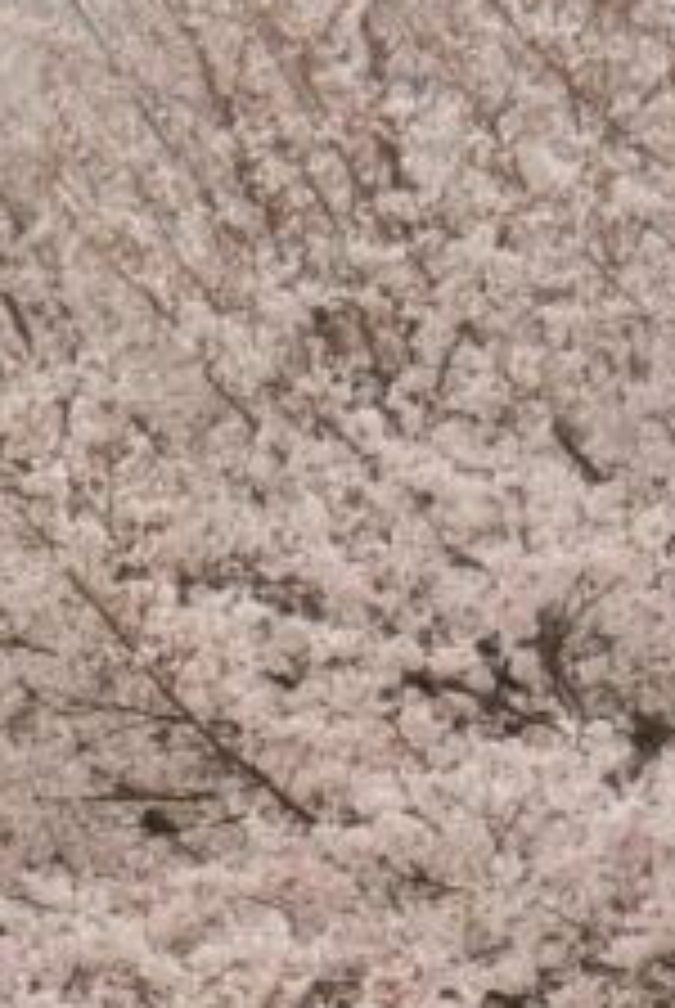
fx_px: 8495
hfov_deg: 4.5
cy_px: 1854
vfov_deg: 6.6
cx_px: -626
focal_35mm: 303
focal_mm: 39.3
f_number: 4
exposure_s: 1/400
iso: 400
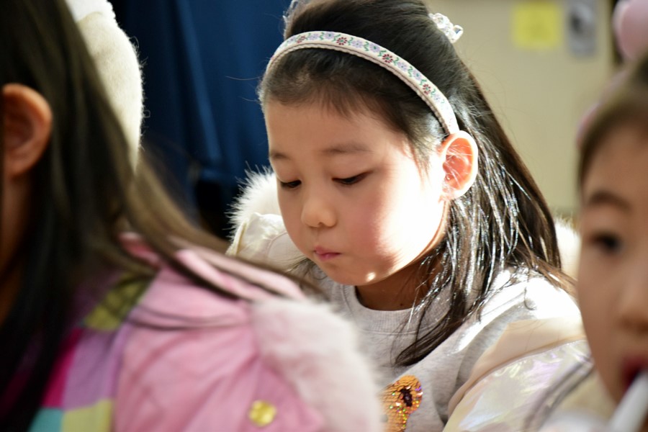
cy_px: 216
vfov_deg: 4.6
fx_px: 5400
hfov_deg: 6.9
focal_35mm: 300
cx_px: 324
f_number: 6.3
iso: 800
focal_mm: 200
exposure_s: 1/50
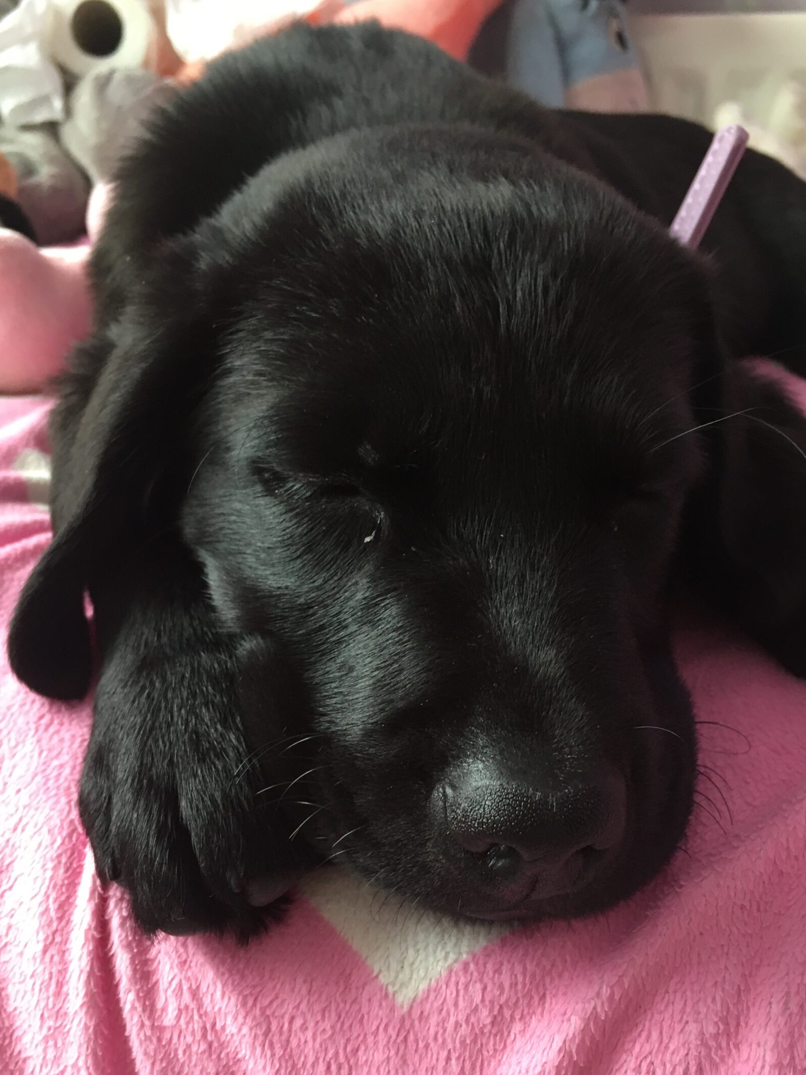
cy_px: 629
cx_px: 433
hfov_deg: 40.7
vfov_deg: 52.4
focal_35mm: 35
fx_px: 1086
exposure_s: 1/33
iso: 125
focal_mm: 4.15
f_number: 2.2
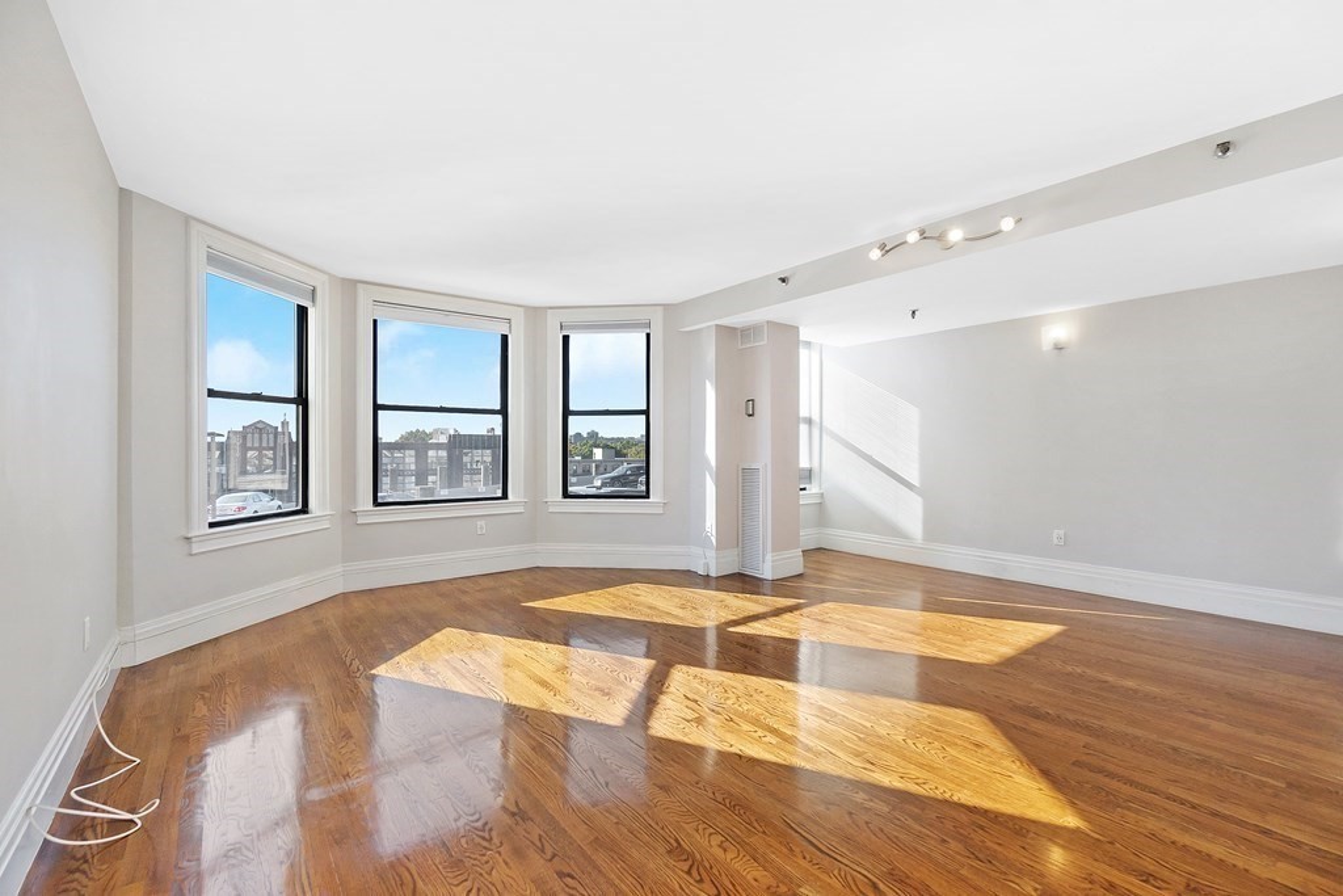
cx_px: 672
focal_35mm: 15
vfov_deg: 77.3
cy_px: 448
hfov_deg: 100.4
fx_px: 560
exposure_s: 1/320
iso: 200
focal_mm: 10
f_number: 6.3
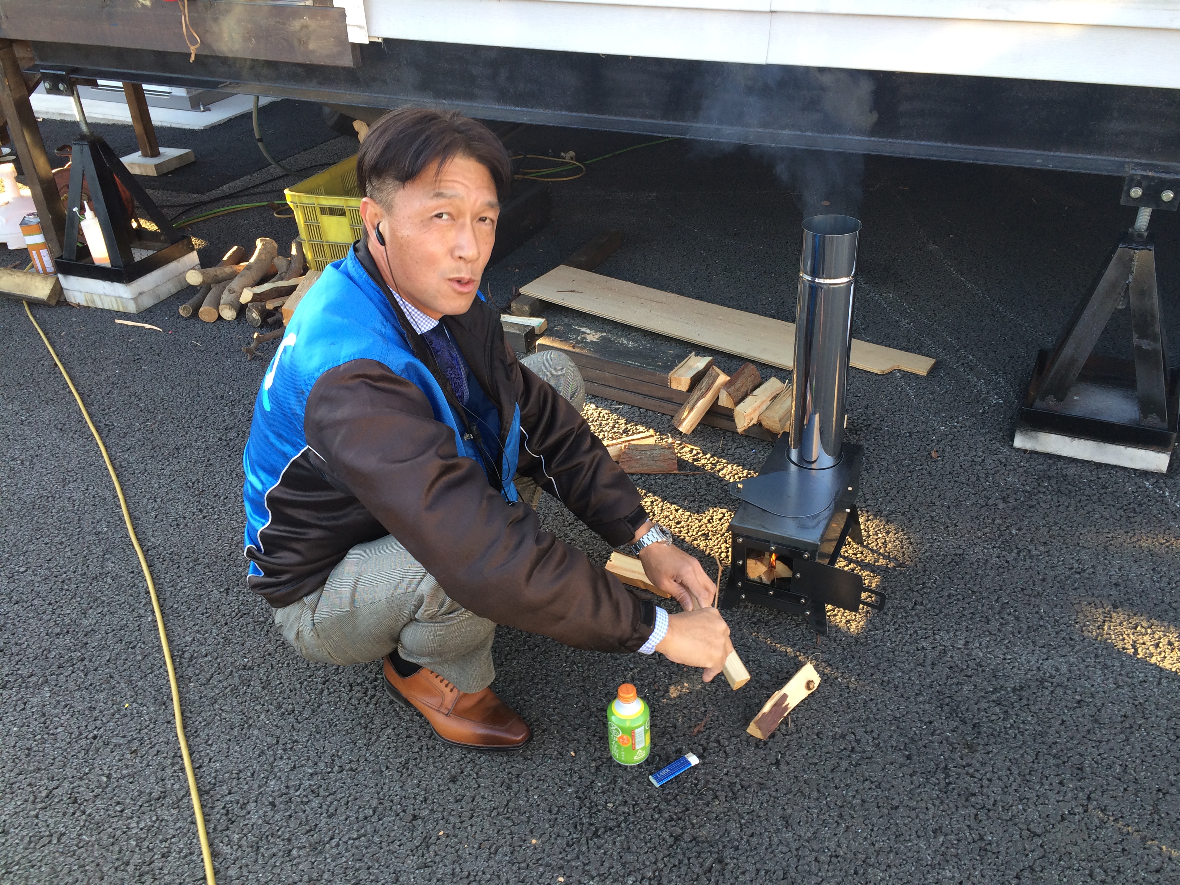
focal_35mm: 29
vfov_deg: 48.2
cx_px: 590
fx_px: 989
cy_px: 442
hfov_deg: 61.7
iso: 40
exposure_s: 1/60
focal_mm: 4.15
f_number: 2.2
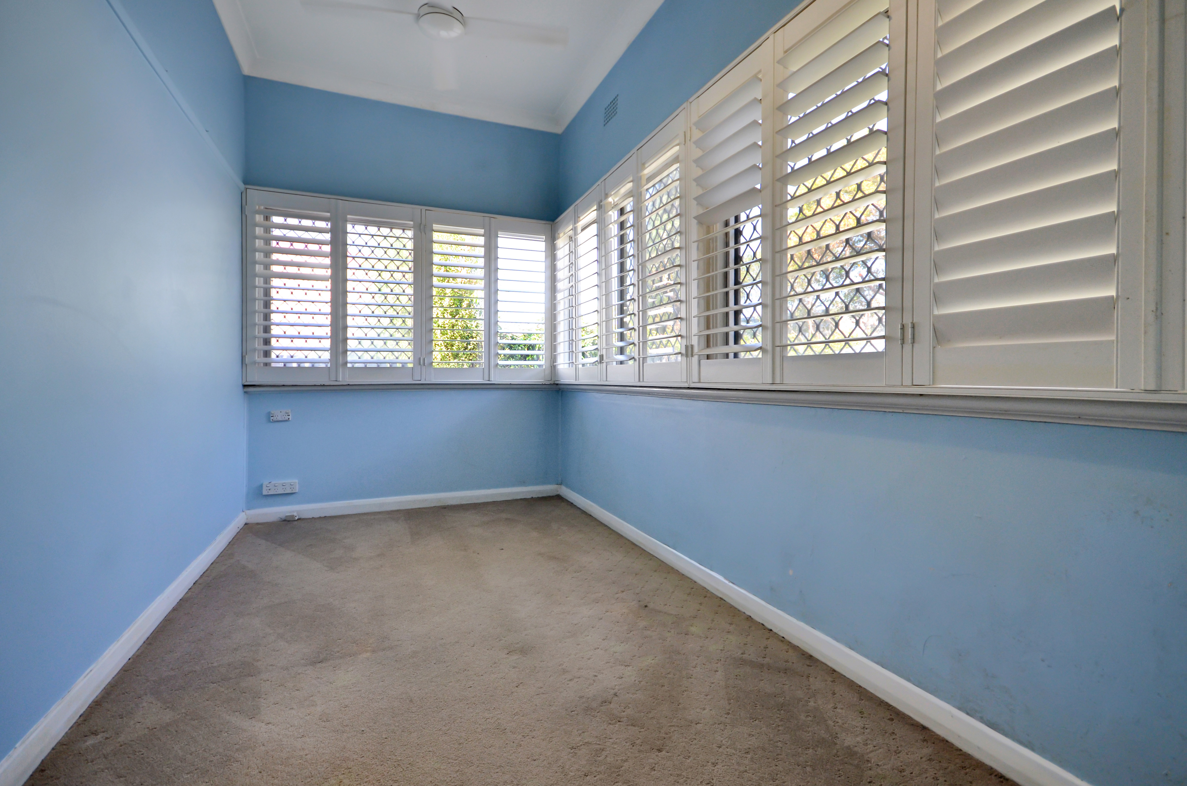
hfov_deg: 100.5
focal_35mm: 15
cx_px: 594
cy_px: 393
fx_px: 494
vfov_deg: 77.1
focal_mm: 10
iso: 400
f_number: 5.6
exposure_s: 1/125
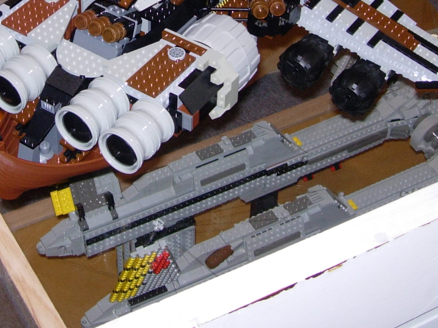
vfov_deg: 15.1
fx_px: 1215
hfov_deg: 20.3
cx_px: 134
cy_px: -25
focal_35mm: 96
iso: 79
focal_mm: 7.8
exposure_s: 1/64
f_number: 2.8
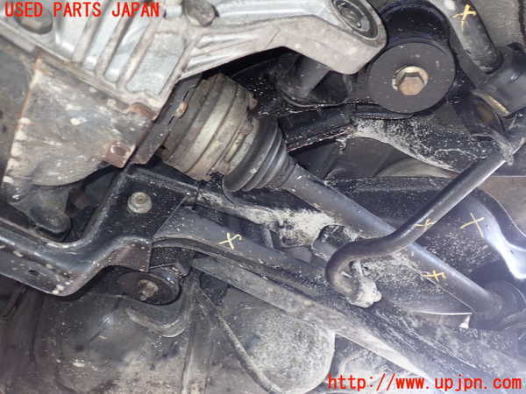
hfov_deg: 60.0
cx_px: 263
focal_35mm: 30
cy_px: 197
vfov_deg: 46.8
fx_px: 456
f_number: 2.3
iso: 200
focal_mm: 5.4
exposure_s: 1/30
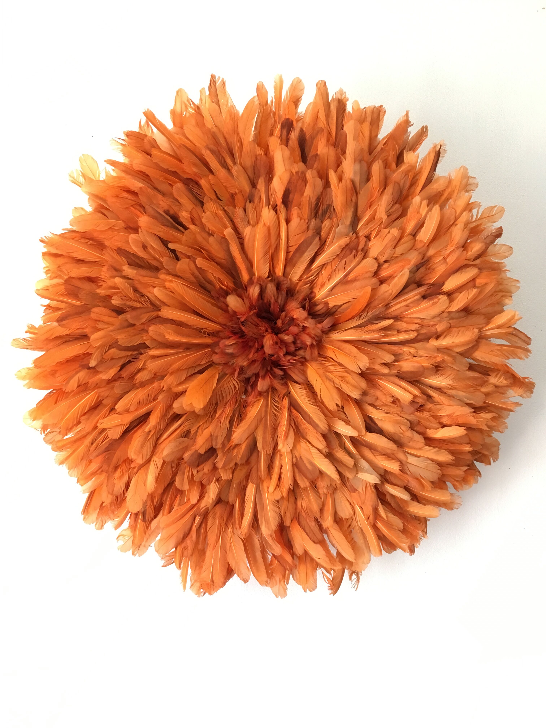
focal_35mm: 29
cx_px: 273
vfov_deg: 61.7
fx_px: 610
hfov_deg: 48.2
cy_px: 364
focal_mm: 4.15
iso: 125
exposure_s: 1/33
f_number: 2.2
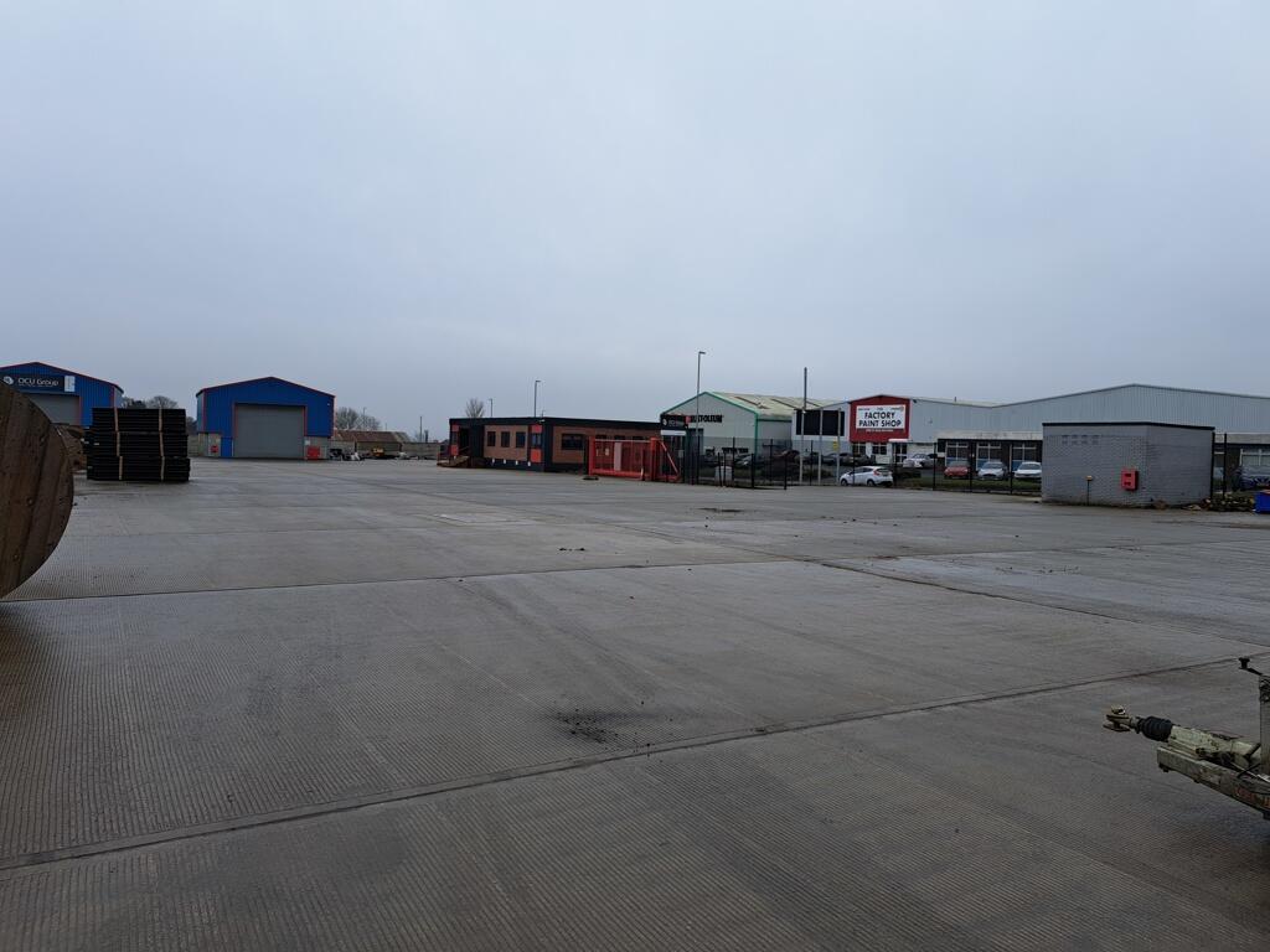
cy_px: 476
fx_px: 881
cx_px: 635
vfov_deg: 56.8
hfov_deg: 71.6
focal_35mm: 24
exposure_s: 1/145
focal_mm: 5.23
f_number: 1.8
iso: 50
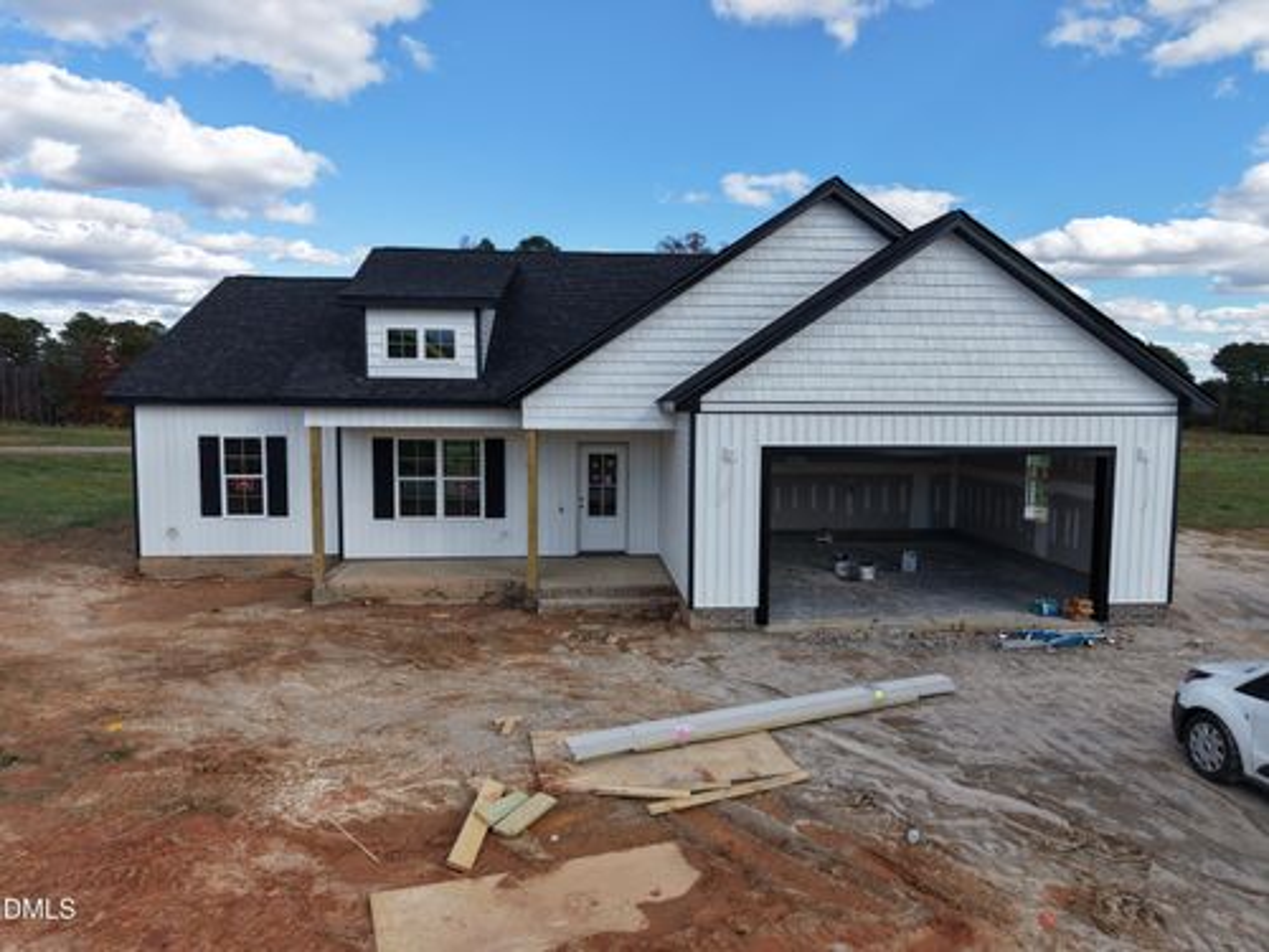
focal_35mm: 24
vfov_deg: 56.8
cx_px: 634
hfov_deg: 71.6
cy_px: 476
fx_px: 880
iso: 170
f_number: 1.8
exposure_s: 1/3200
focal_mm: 8.67
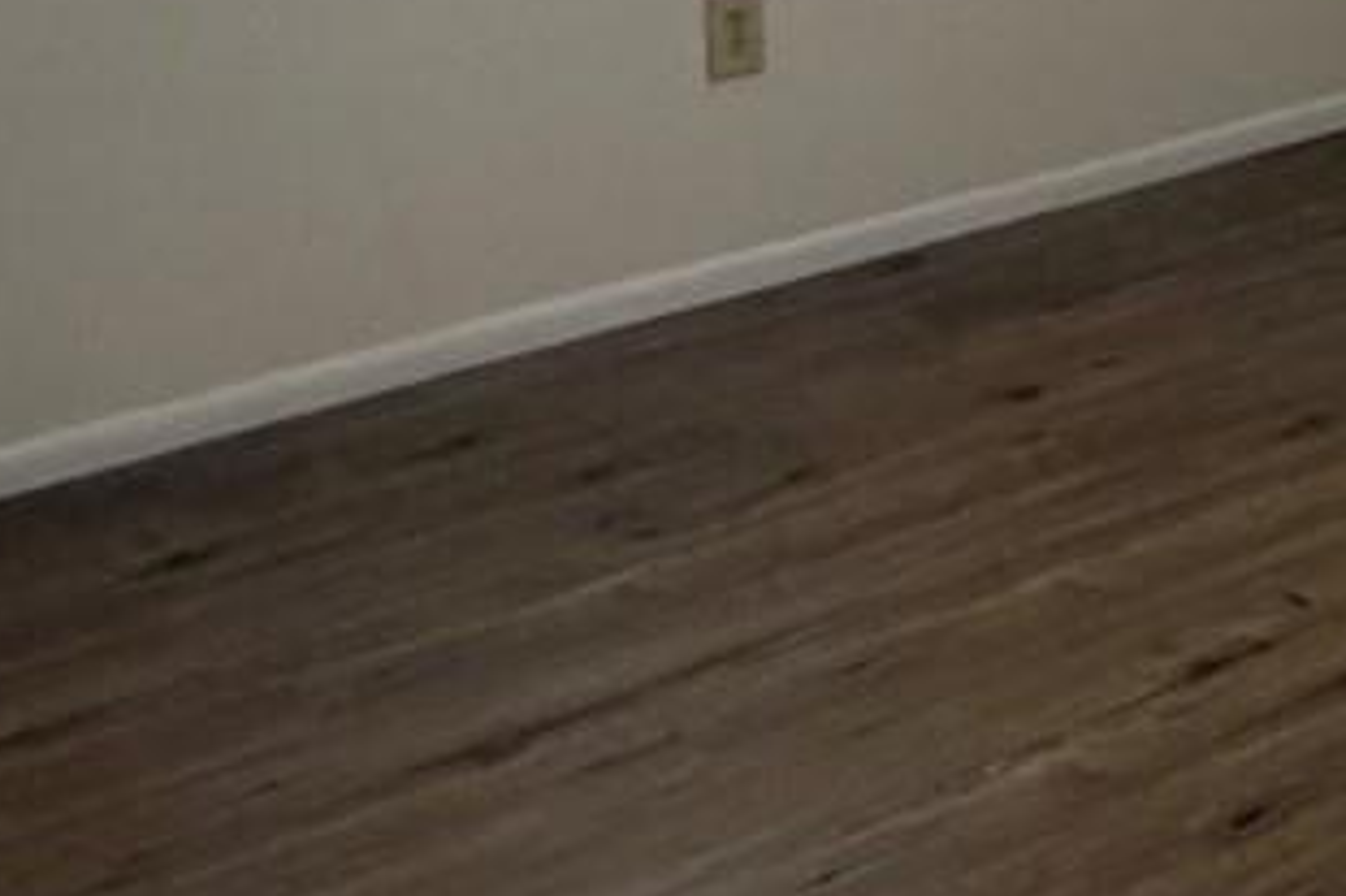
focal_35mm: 75
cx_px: 1523
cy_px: -238
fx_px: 2803
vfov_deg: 17.2
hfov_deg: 24.9
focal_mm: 2.22
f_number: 2.2
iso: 320
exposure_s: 1/84
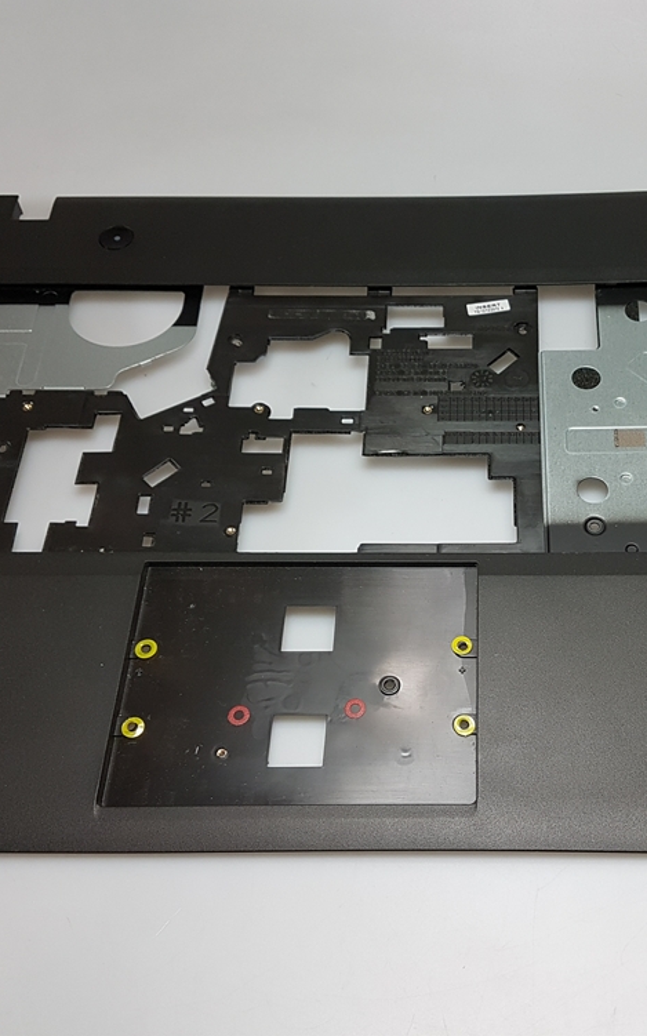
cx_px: 501
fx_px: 1044
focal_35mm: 37
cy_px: 517
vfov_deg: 52.8
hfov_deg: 33.6
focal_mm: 4.2
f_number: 1.7
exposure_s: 1/100
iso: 80
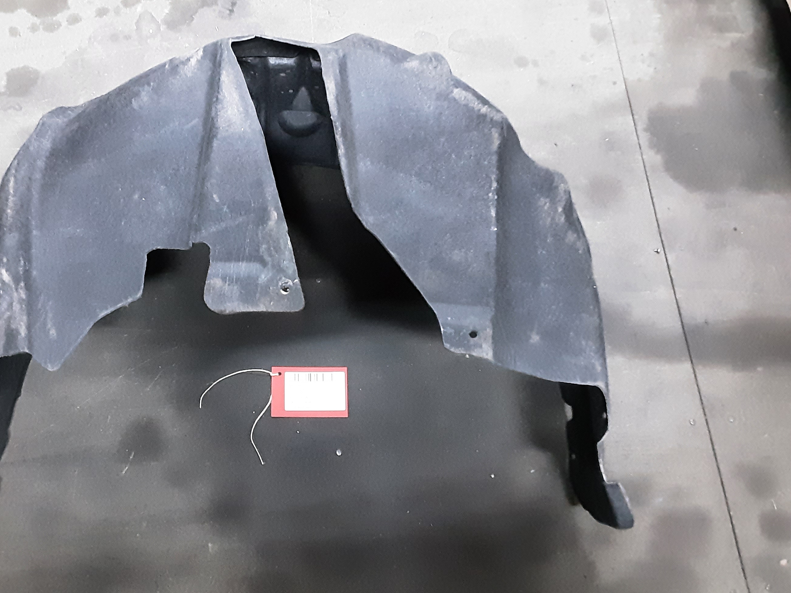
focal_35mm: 34
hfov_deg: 53.4
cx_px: 297
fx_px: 777
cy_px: 299
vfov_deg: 41.8
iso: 800
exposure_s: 1/20
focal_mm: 2.91
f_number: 1.9
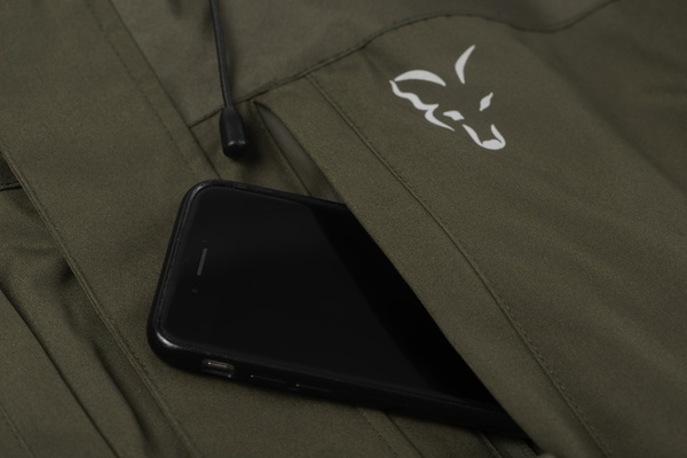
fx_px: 2004
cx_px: 344
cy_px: 229
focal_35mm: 105
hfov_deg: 19.5
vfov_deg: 13.0
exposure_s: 1/160
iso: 100
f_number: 13
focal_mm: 105
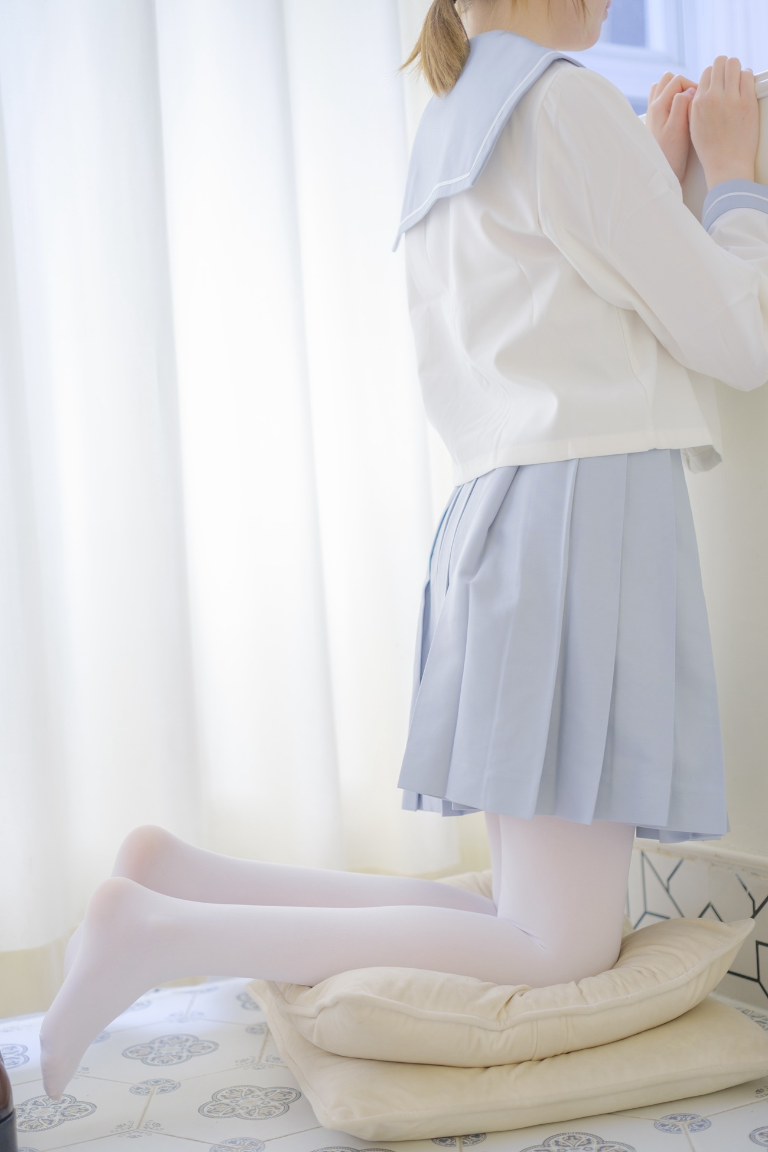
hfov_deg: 27.0
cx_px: 384
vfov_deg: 39.6
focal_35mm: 50
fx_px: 1600
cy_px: 576
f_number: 1.6
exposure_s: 1/60
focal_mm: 33
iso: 160
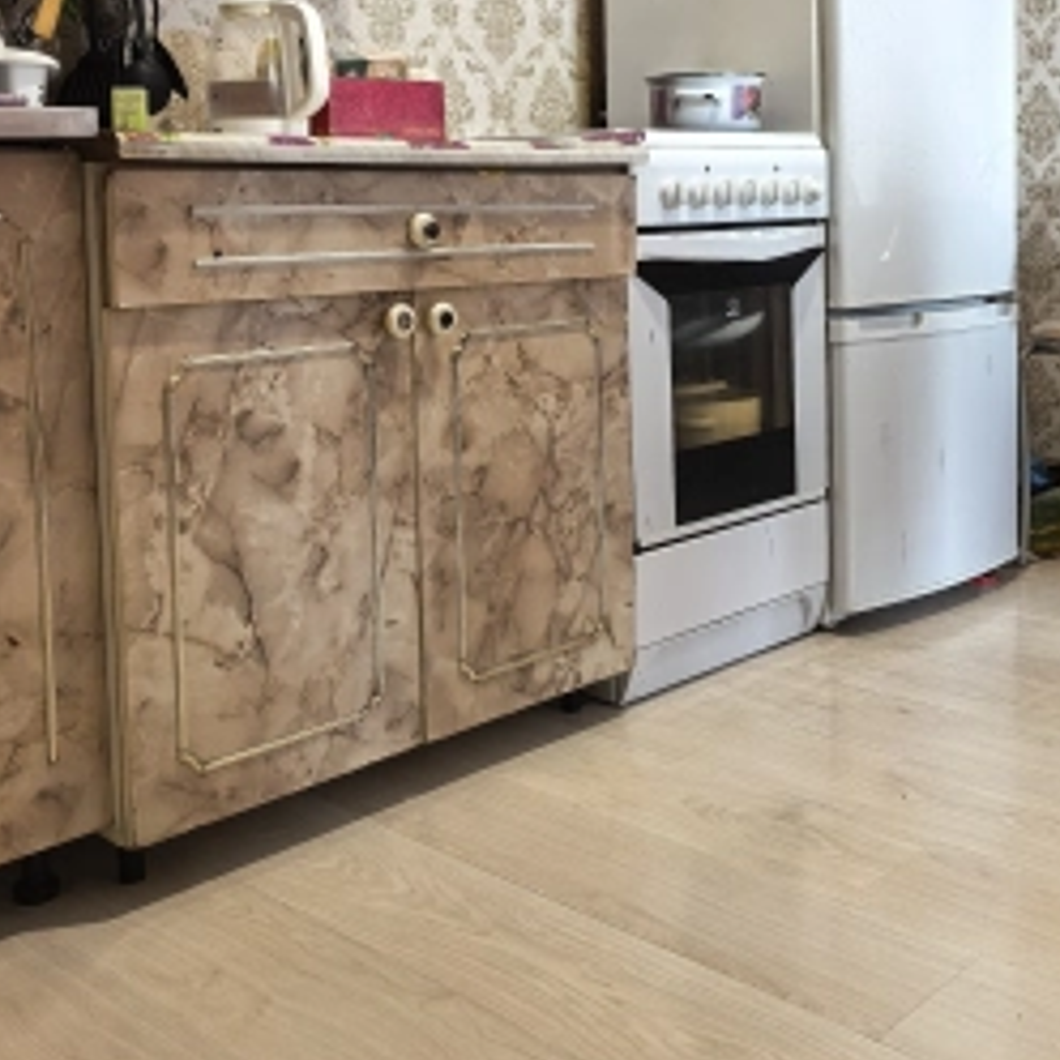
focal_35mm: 40
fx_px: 1386
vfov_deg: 41.2
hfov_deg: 41.8
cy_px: 338
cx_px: 579
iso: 200
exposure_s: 1/50
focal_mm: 8.5
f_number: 1.6
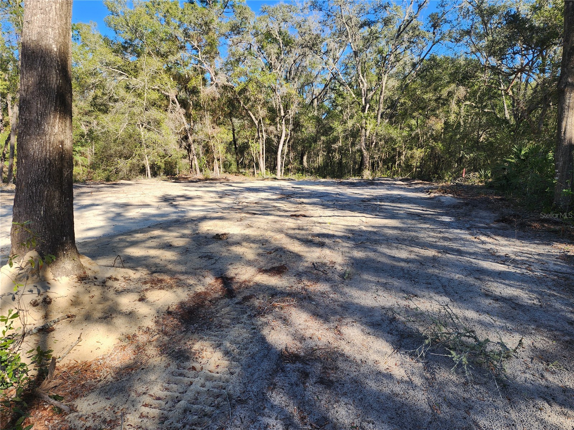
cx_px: 287
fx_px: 381
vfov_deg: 58.9
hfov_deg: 73.9
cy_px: 215
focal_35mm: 23
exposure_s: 1/328
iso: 12
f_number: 1.8
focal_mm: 6.4
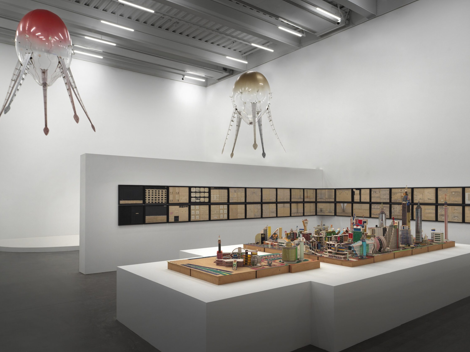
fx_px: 339
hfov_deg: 69.3
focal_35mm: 25
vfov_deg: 54.9
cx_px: 249
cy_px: 186
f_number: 11
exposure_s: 1/15
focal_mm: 35
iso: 400
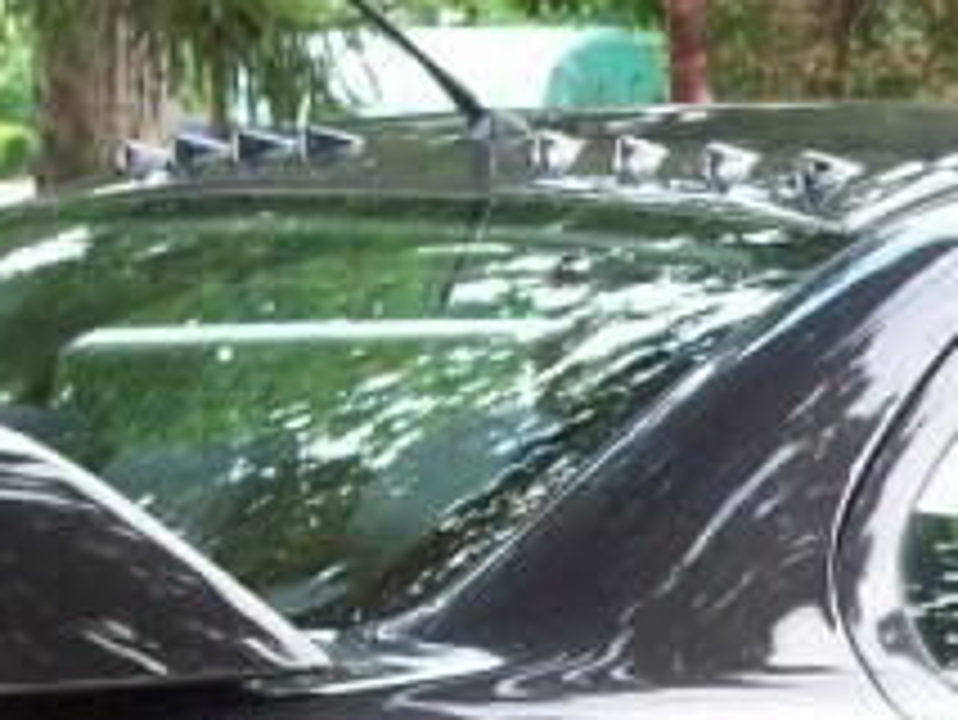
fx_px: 6646
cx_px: 1498
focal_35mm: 240
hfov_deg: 8.1
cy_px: 1166
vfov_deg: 6.1
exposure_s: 1/91
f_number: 3.8
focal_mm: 10.7
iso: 83
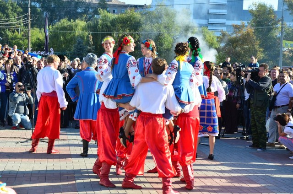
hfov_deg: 28.1
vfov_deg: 18.8
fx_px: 585
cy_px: 97
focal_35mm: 72
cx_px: 146
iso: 400
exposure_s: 1/320
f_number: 9
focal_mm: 48
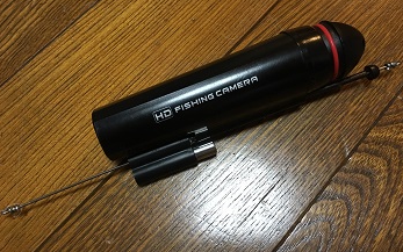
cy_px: 114
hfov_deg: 61.2
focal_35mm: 31
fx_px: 341
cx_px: 202
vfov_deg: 40.6
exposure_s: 1/20
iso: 200
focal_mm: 4.15
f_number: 2.2
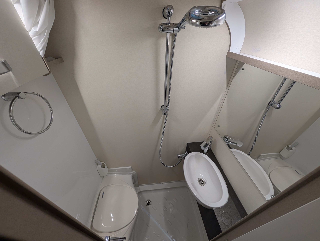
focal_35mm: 12
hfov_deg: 110.5
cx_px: 160
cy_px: 120
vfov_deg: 94.6
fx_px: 111
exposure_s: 1/100
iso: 72
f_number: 1.7
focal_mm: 2.02
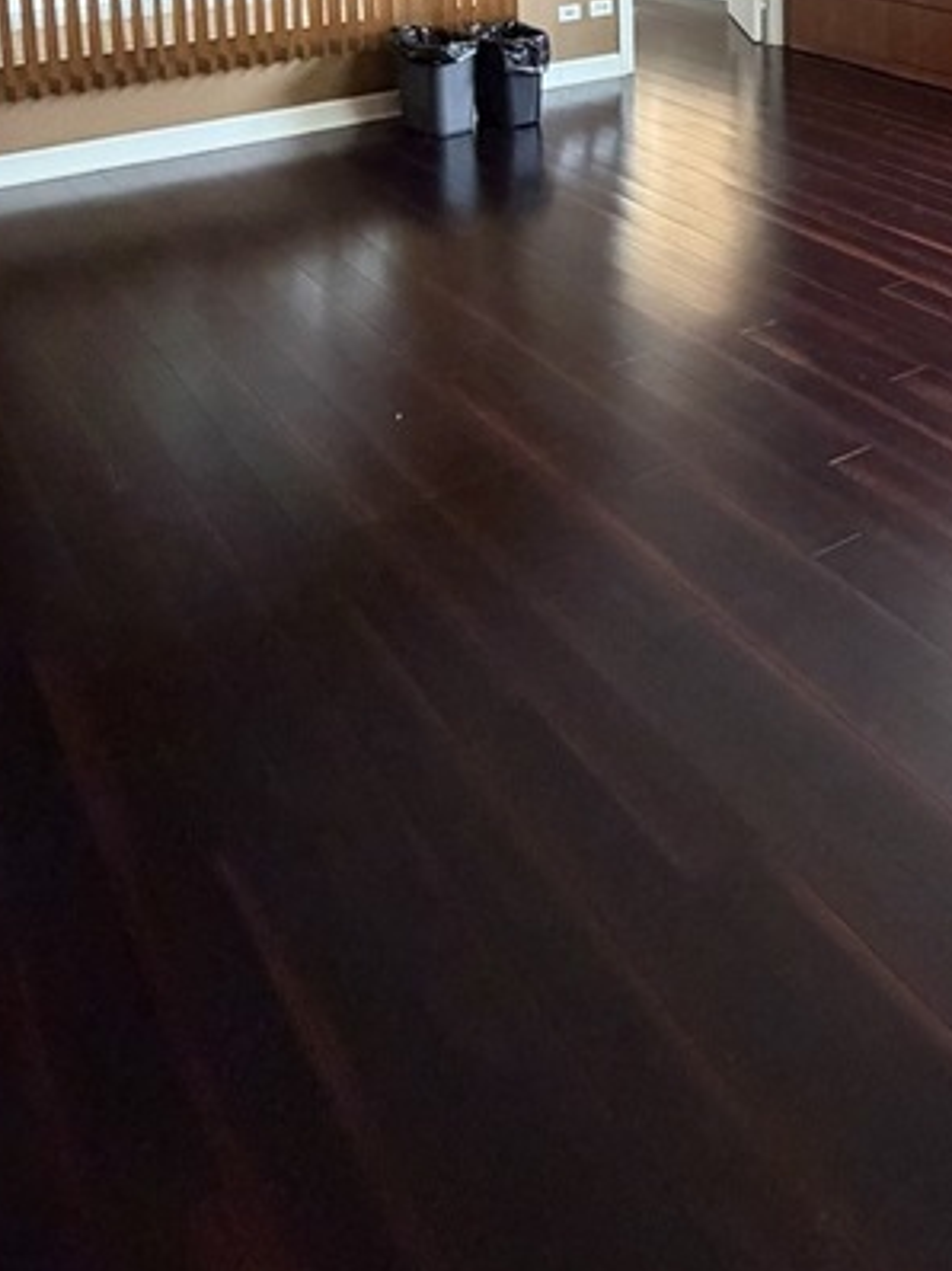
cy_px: -61
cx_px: 786
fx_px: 1395
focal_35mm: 38
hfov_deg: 36.2
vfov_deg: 41.2
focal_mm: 2.22
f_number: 2.2
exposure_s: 1/60
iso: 500
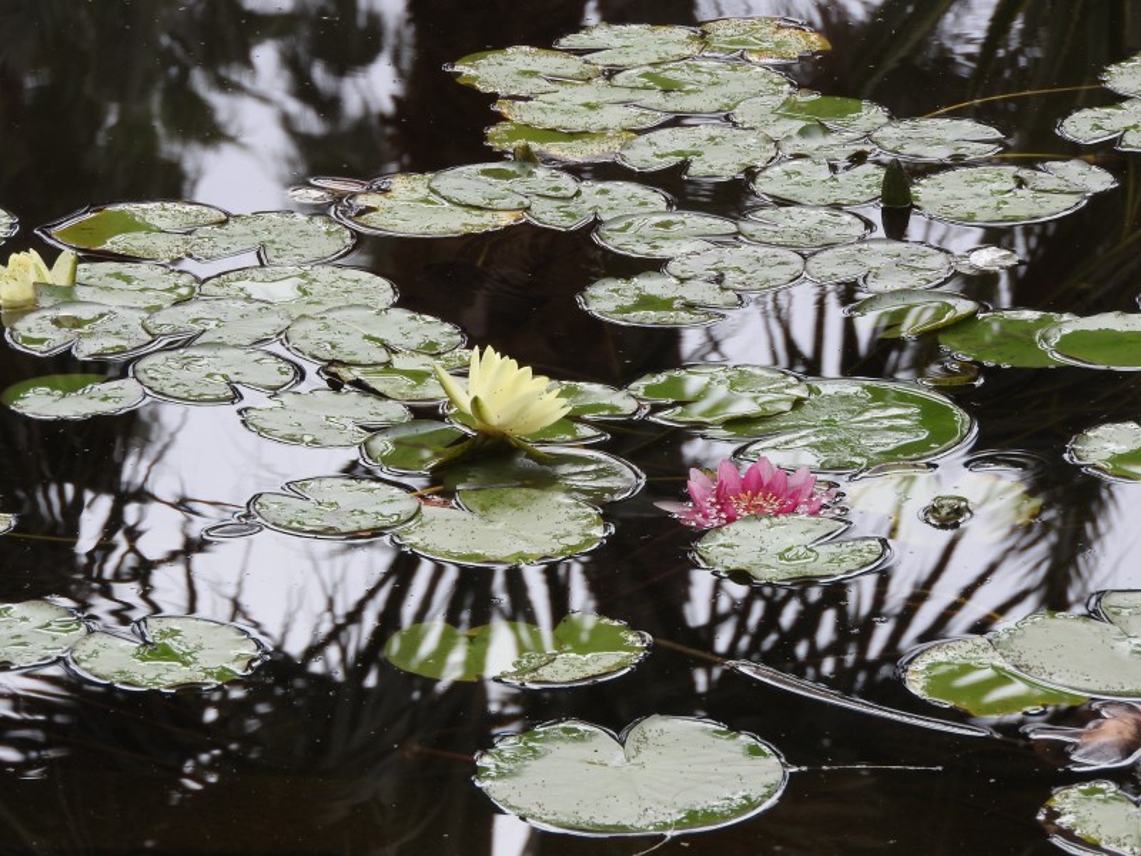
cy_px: 428
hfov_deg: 7.3
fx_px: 8900
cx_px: 570
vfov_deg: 5.5
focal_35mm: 270
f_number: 5.5
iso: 100
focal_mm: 48.4
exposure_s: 1/125
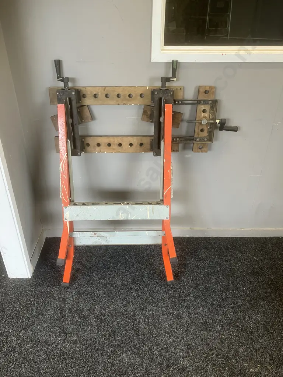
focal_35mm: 28
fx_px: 305
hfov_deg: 49.7
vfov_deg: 63.4
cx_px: 142
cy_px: 188
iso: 125
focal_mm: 3.99
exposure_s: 1/50
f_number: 1.8
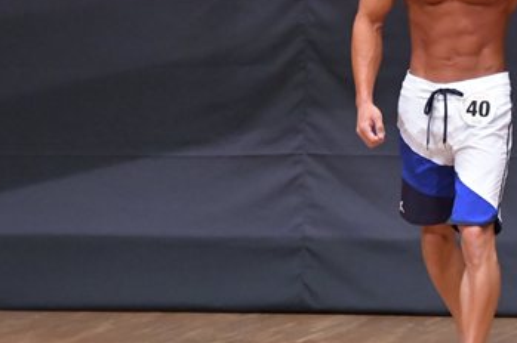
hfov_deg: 2.9
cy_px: 111
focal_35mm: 700
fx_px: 10043
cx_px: 432
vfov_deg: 2.0
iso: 6400
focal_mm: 210
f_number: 5.6
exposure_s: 1/400
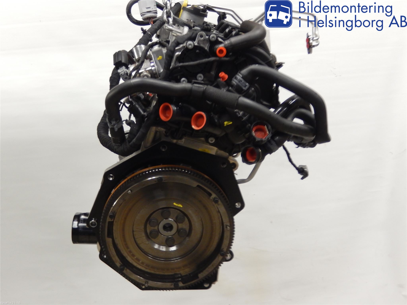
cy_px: 152
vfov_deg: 35.1
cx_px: 204
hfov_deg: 45.8
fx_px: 482
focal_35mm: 41
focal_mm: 7.3
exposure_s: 1/13
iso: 400
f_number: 4.2
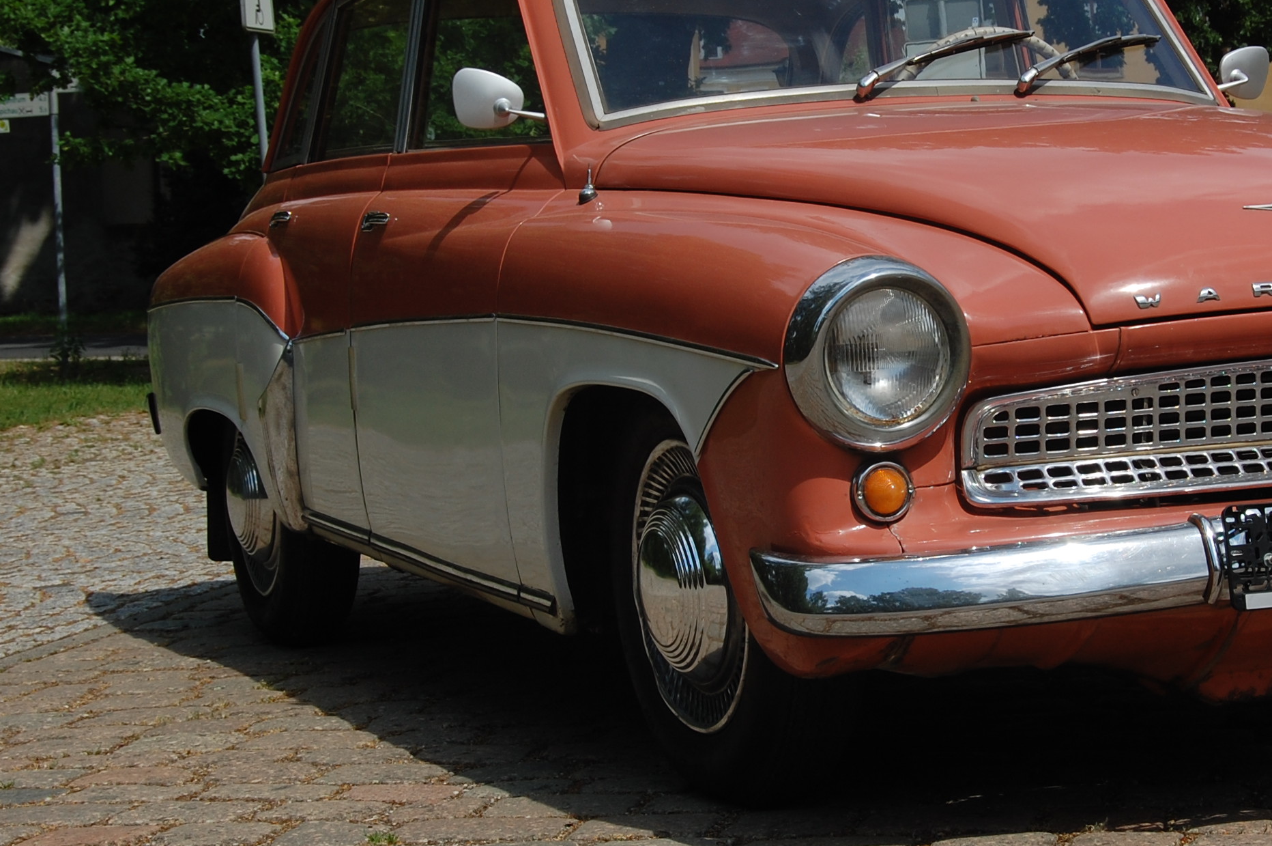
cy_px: 381
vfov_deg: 14.8
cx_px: 901
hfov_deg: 22.0
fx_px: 3247
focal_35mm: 92
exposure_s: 1/400
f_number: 10
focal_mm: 38
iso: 200
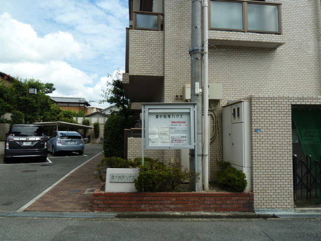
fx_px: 232
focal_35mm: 25
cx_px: 160
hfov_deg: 69.4
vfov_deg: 54.9
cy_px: 120
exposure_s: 1/500
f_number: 4
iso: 80
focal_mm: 4.1
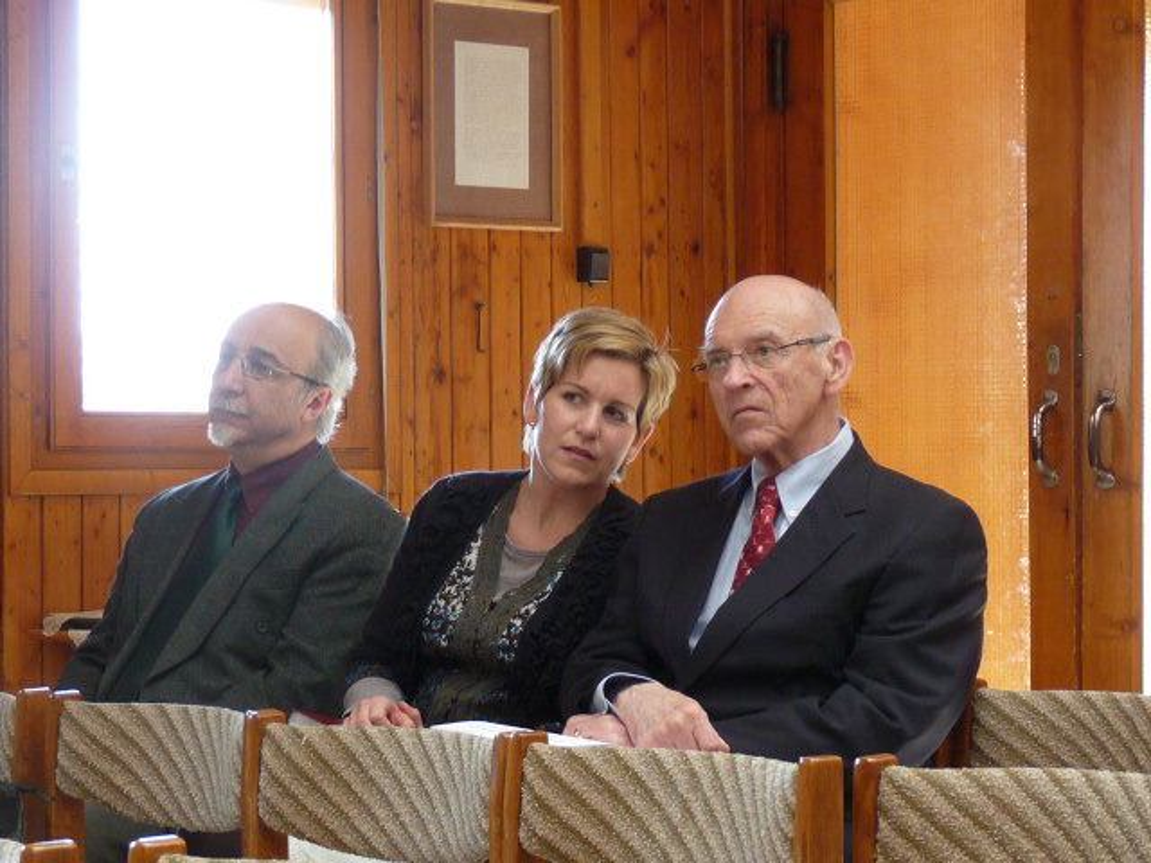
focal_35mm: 115
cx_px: 576
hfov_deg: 17.1
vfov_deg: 12.9
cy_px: 432
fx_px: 3824
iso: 200
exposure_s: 1/30
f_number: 3.4
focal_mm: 11.5
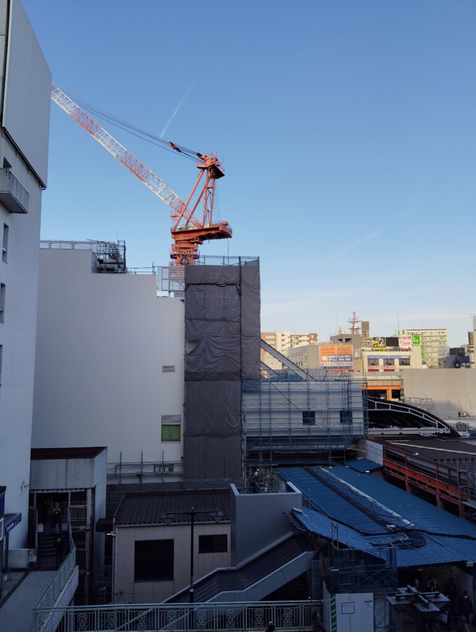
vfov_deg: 63.4
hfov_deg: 49.9
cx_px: 238
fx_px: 512
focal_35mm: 28
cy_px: 316
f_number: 1.8
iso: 50
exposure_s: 1/370
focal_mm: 4.22
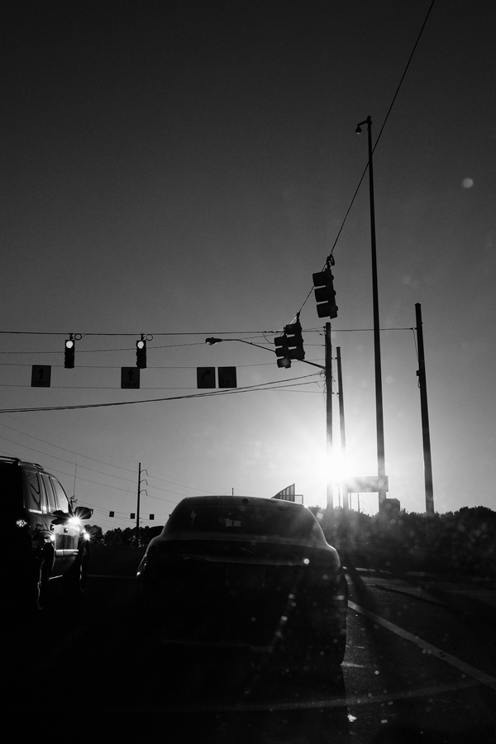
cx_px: 248
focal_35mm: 41
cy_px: 372
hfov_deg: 32.6
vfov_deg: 47.4
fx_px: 847
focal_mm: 27
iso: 800
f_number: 16
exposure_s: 1/1600
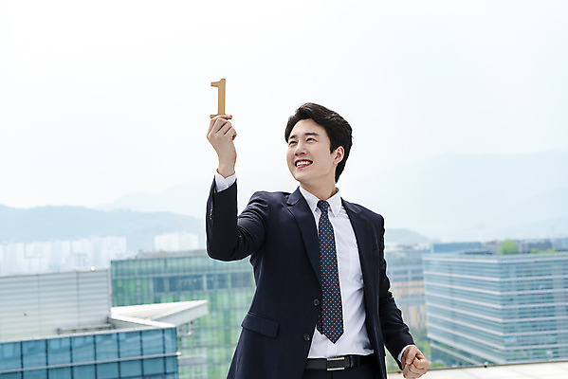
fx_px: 884
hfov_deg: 35.6
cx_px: 284
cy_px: 190
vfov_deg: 24.2
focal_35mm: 56
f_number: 5.6
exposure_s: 1/2000
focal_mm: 56
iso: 400
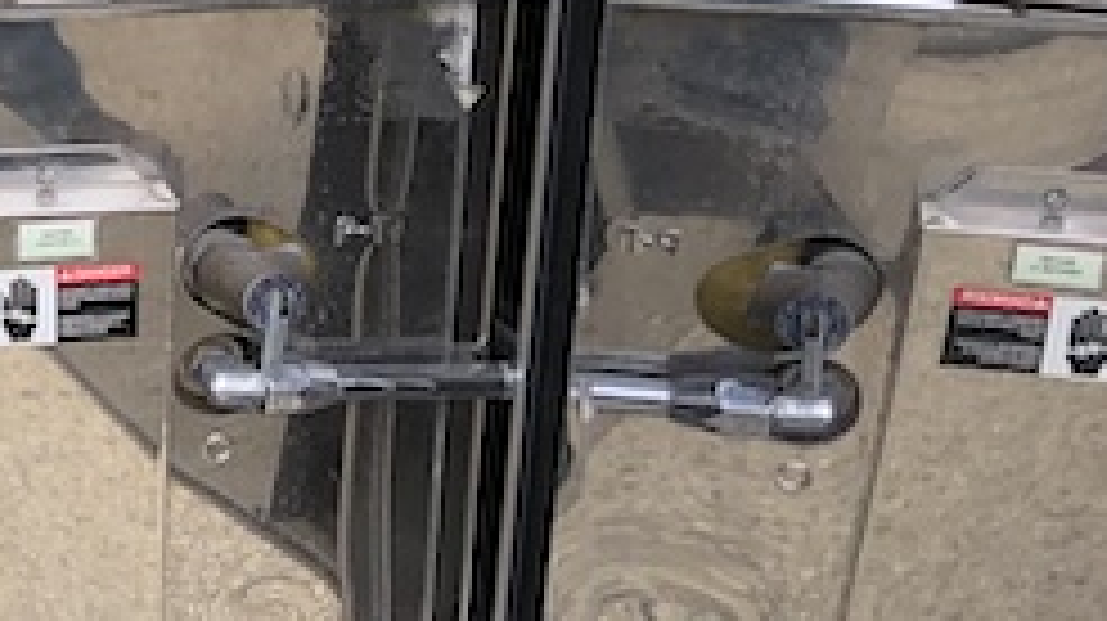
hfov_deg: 15.2
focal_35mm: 124
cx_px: -819
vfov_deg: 9.7
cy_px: 153
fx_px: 3637
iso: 20
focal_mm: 4
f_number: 1.8
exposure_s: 1/445
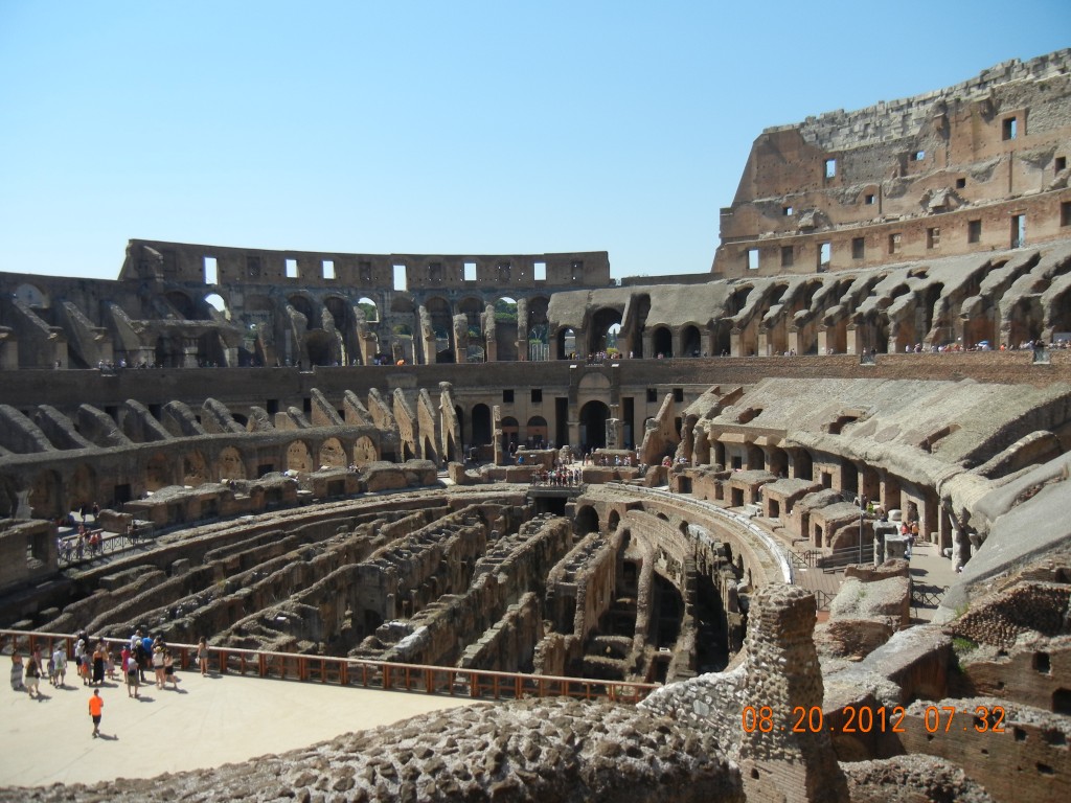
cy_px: 402
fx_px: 928
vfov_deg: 46.8
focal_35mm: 30
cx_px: 536
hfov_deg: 60.0
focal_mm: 5.4
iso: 160
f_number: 7
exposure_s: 1/335
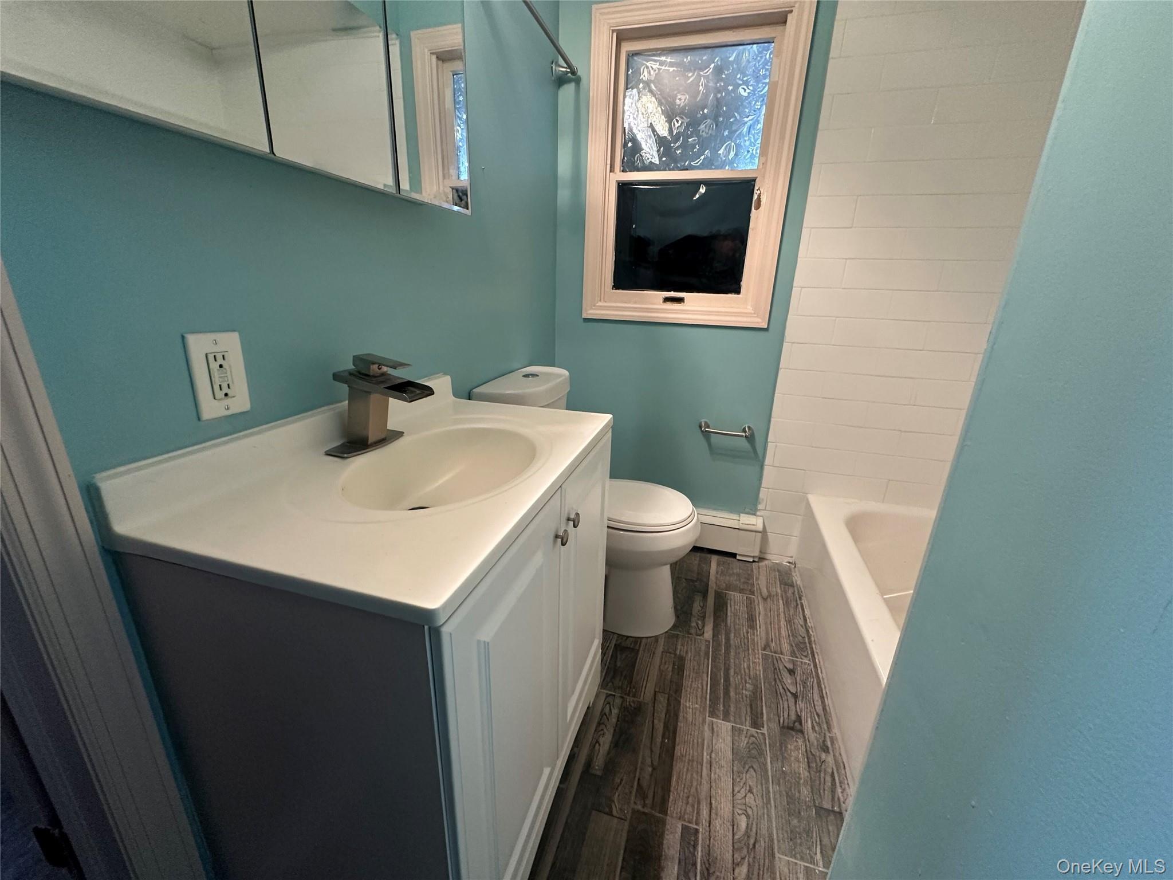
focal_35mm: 14
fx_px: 474
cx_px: 586
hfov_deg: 102.1
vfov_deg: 85.7
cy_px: 440
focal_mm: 2.22
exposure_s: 1/60
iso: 250
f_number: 2.2
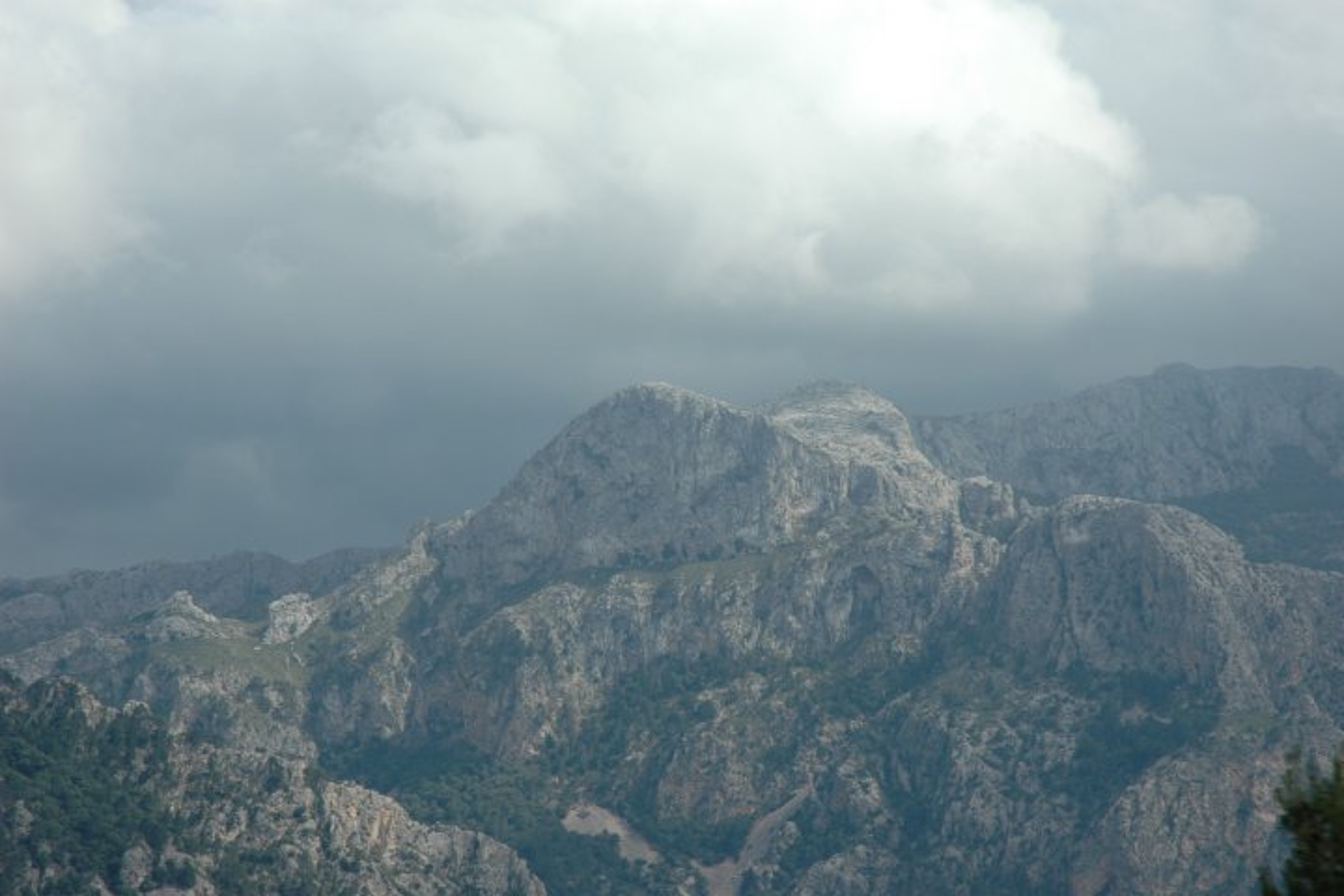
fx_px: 3920
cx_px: 672
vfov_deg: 13.0
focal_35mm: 105
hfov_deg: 19.5
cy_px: 448
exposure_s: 1/400
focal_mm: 70
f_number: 10
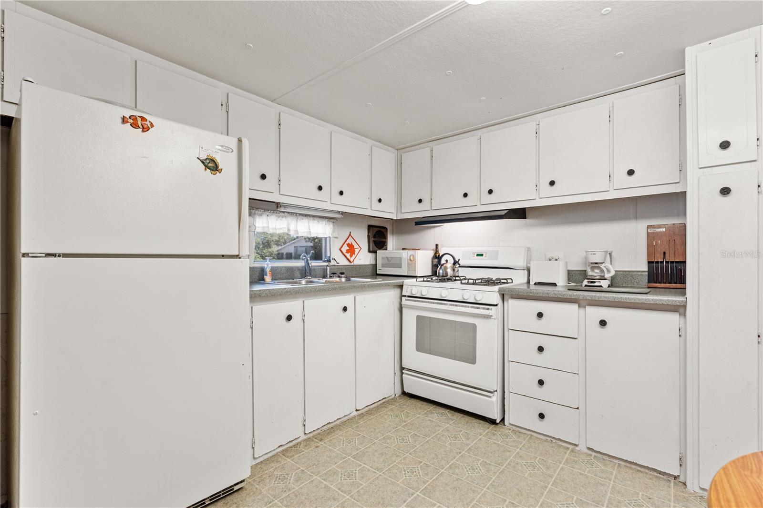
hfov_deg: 96.7
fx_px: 339
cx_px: 382
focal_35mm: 16
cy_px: 254
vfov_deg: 73.7
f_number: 9
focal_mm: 16
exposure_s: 1/2
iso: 320
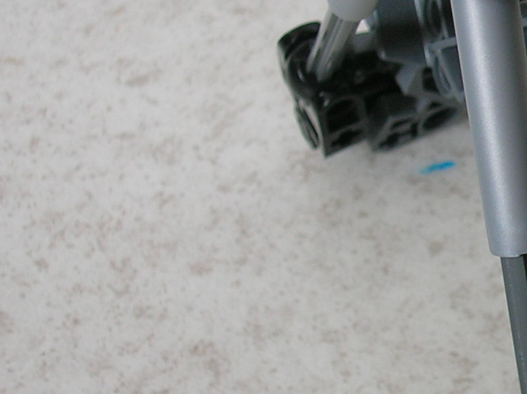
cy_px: 211
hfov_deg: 13.3
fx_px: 2190
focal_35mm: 144
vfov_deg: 10.3
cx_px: 657
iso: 50
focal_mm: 8.4
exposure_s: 1/5.4
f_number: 3.3
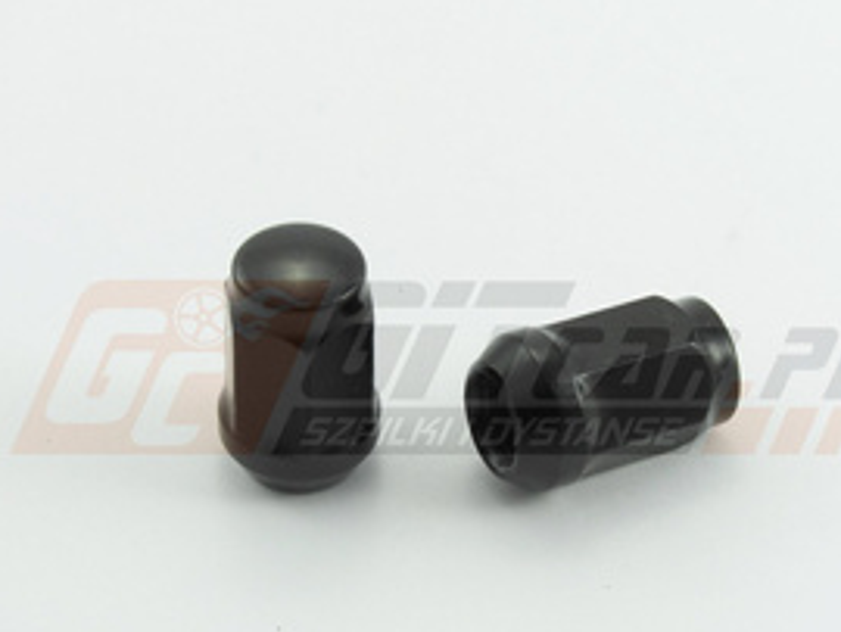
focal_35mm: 259
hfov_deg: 7.6
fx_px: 6298
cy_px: 378
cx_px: 442
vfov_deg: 5.7
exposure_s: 1/125
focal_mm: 35.8
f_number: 6.7
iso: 400
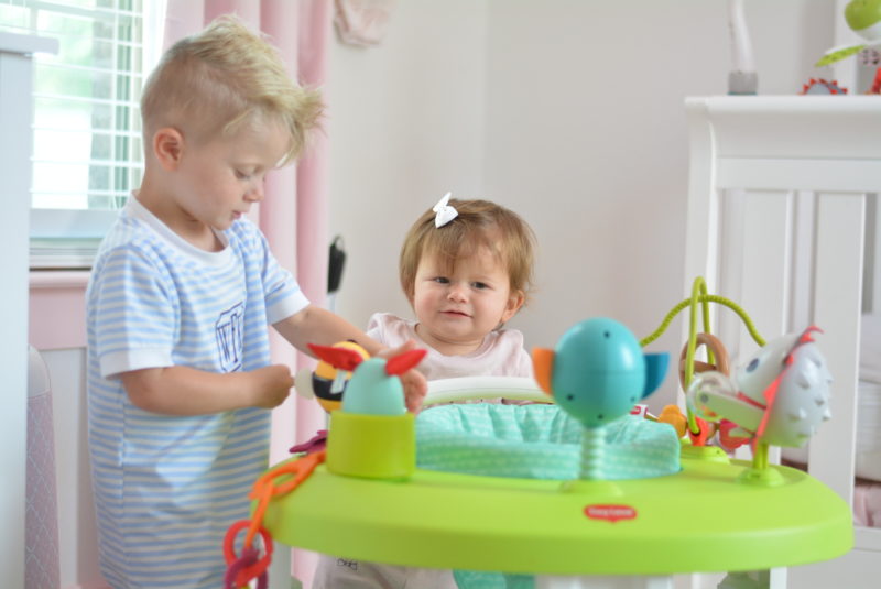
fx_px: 1837
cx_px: 440
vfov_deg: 18.2
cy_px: 294
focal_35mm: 75
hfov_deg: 27.0
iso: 1000
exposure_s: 1/250
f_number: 1.8
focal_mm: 50
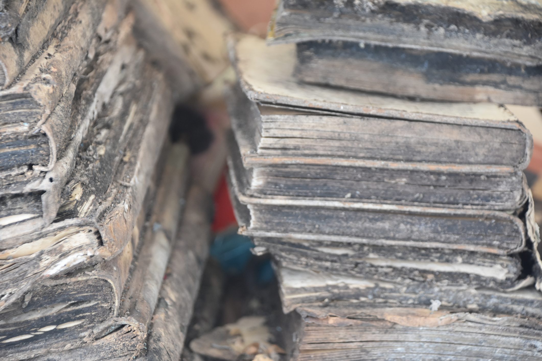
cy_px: 180
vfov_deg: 7.9
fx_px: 2619
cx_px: 271
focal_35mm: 174
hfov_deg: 11.8
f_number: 7.1
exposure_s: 1/200
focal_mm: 116
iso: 800
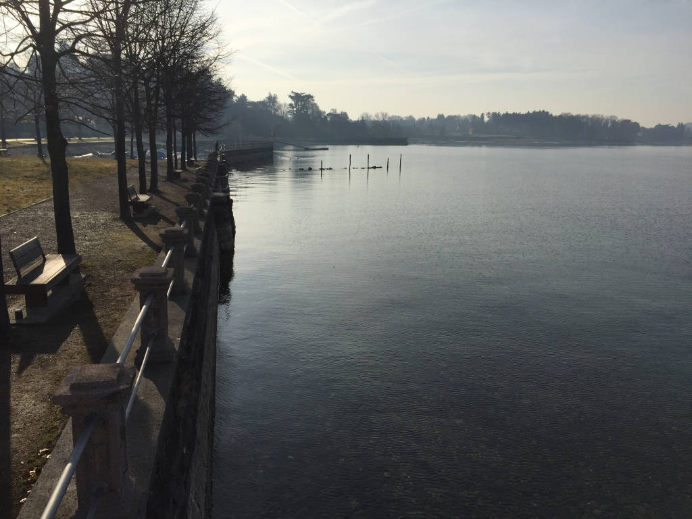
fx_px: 580
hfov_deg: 61.7
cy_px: 260
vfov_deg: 48.2
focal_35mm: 29
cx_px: 346
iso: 32
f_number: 2.2
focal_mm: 4.15
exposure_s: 1/3968
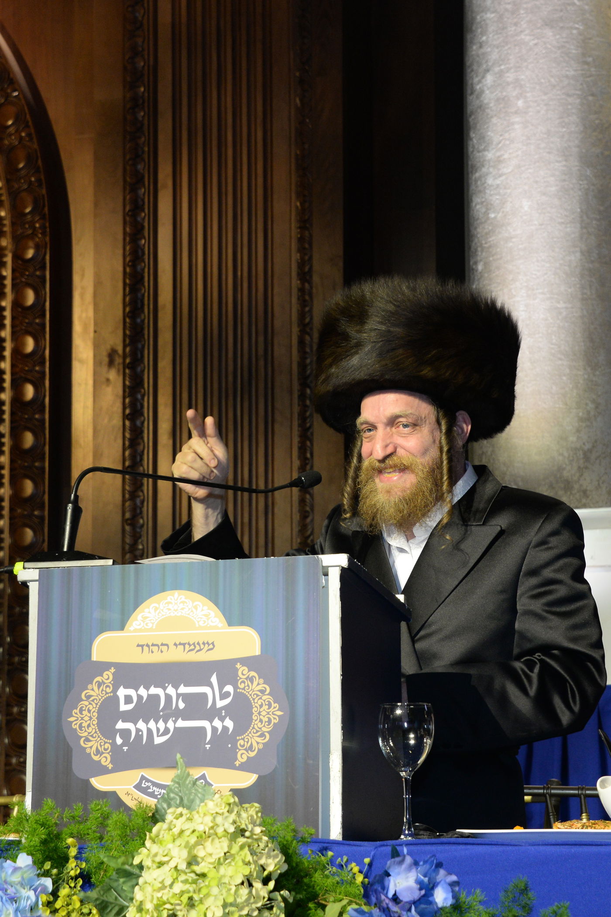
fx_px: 1578
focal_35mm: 62
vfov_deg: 32.4
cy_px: 458
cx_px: 306
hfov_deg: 21.9
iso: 1600
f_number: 6.3
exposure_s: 1/100
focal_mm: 62
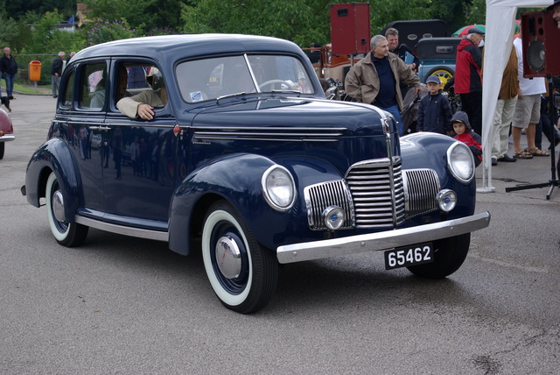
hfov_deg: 31.2
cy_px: 188
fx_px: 1004
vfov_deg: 21.1
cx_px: 280
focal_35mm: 64
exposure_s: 1/125
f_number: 8
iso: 100
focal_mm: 43
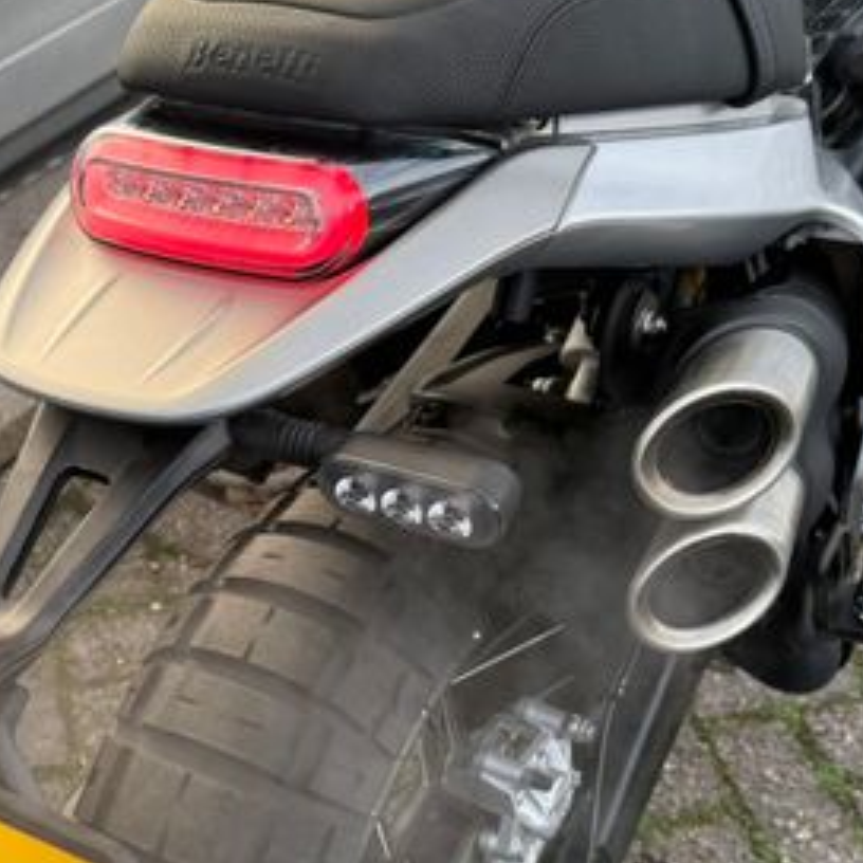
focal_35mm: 50
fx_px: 1410
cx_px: 295
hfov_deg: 33.8
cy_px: 562
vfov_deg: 33.8
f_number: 1.78
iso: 80
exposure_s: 1/602
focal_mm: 6.76
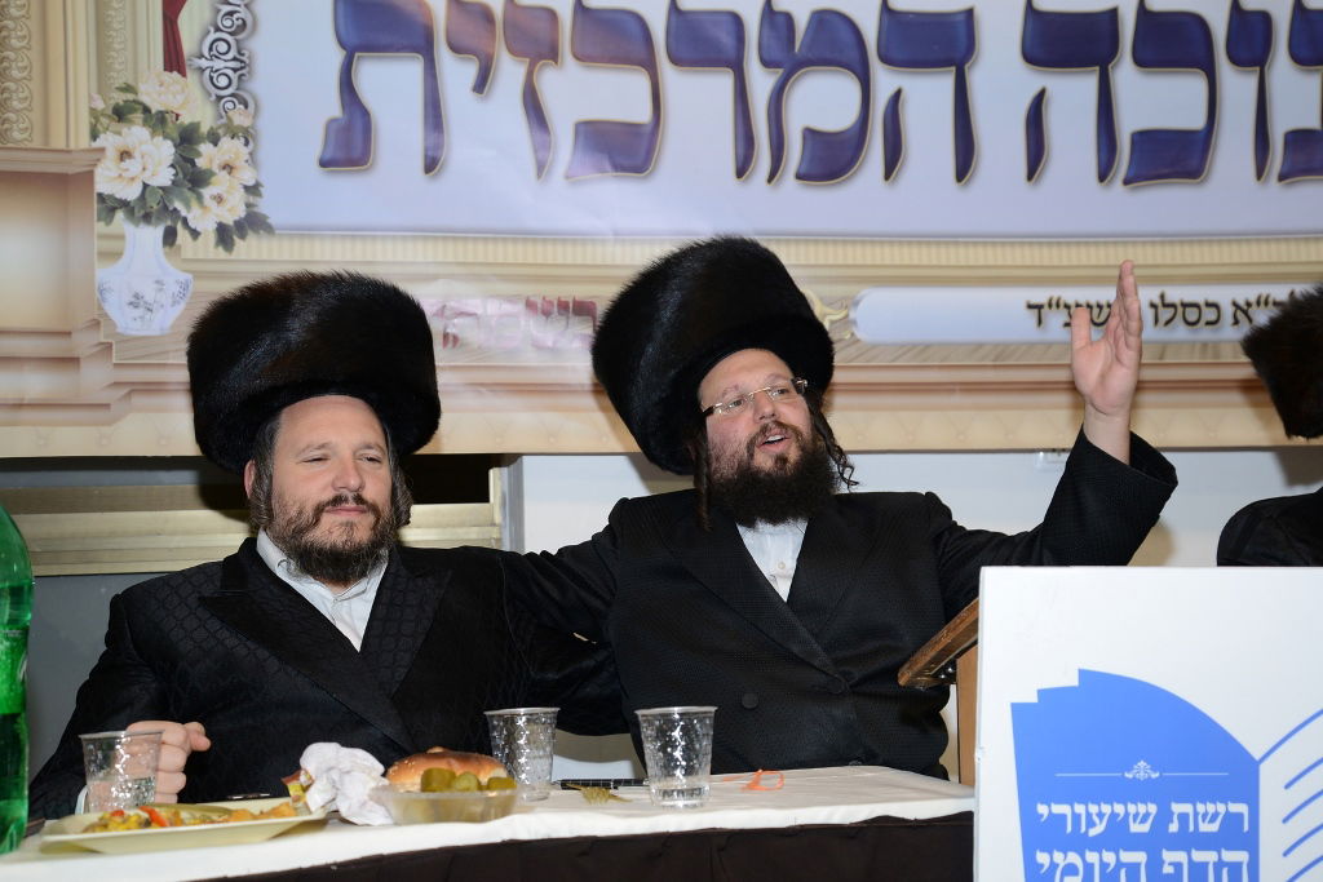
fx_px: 1764
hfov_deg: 41.1
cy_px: 441
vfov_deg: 28.1
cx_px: 662
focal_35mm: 48
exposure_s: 1/125
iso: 800
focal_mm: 48
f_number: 5
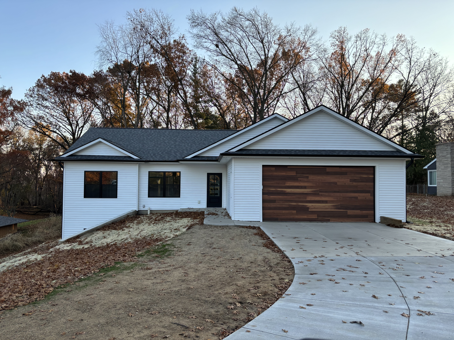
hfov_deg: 67.3
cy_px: 170
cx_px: 227
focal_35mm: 26
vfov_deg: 53.1
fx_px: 341
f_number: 1.6
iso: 50
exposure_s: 1/437
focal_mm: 5.96
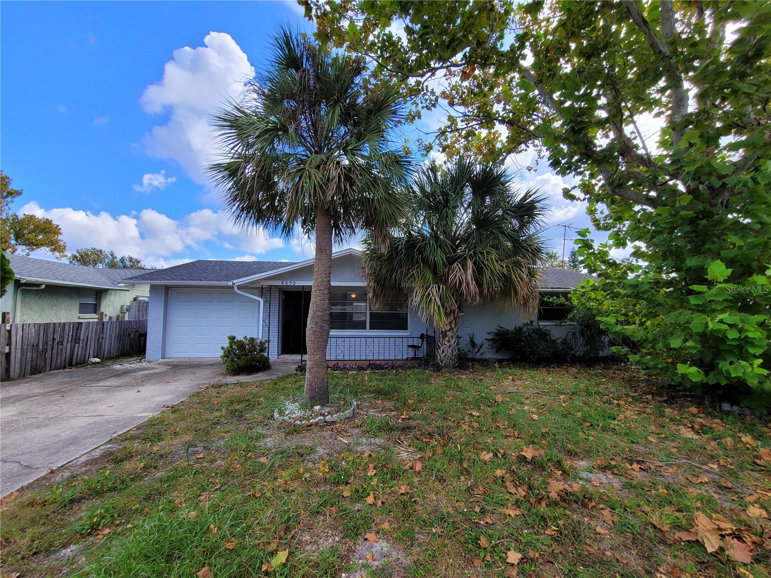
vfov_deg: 89.9
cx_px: 386
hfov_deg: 106.2
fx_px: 290
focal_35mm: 13
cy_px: 289
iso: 50
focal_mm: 2.2
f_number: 2.2
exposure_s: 1/845
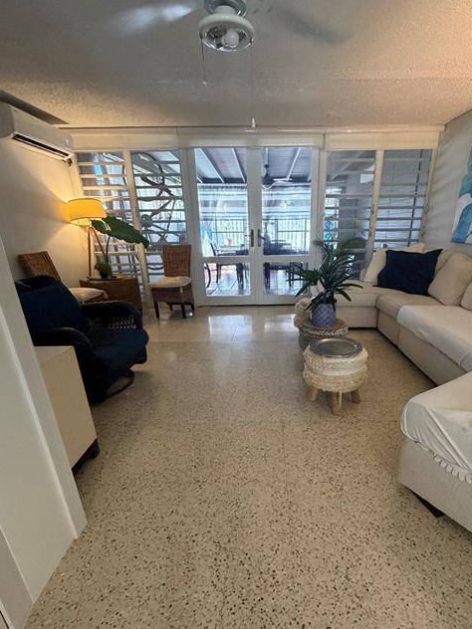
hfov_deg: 74.3
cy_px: 340
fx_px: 309
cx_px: 269
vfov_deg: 90.8
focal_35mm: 17
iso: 500
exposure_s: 1/60
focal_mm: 2.22
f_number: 2.2
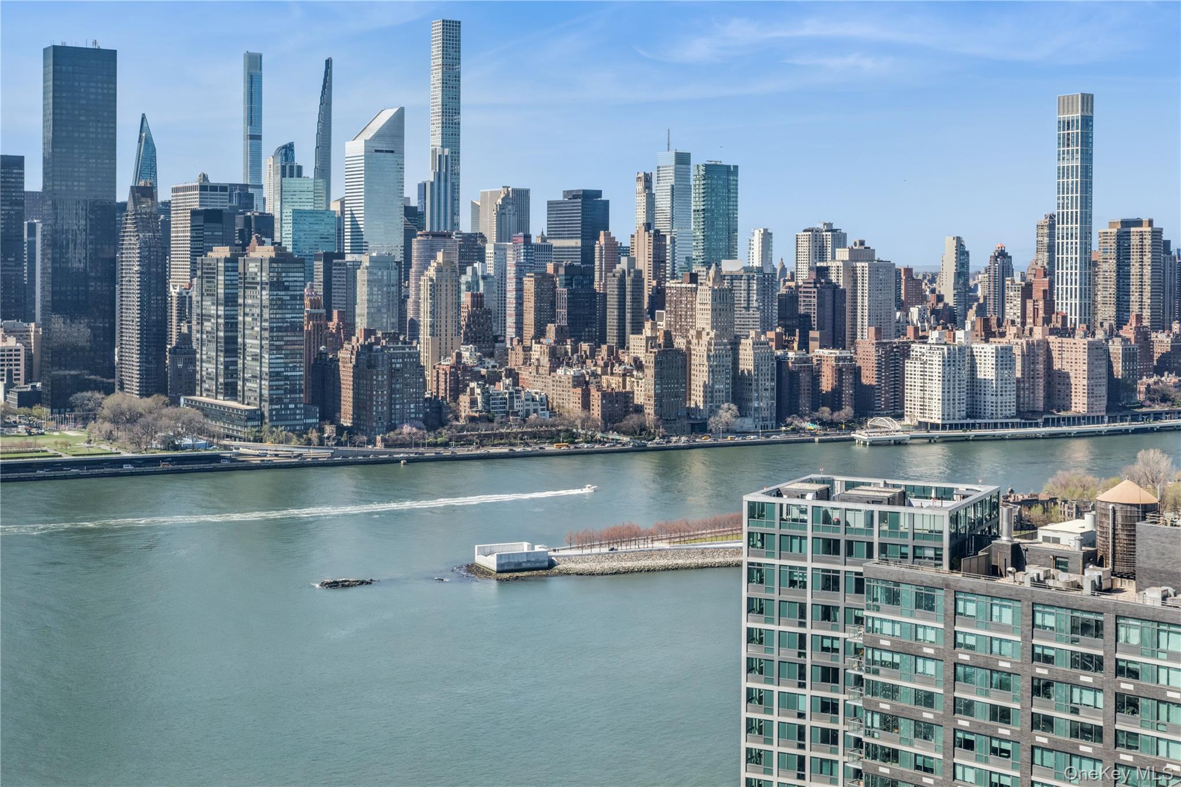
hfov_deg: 38.2
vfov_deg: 26.0
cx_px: 590
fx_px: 1706
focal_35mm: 52
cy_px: 394
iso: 640
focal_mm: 52
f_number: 14
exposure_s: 1/200
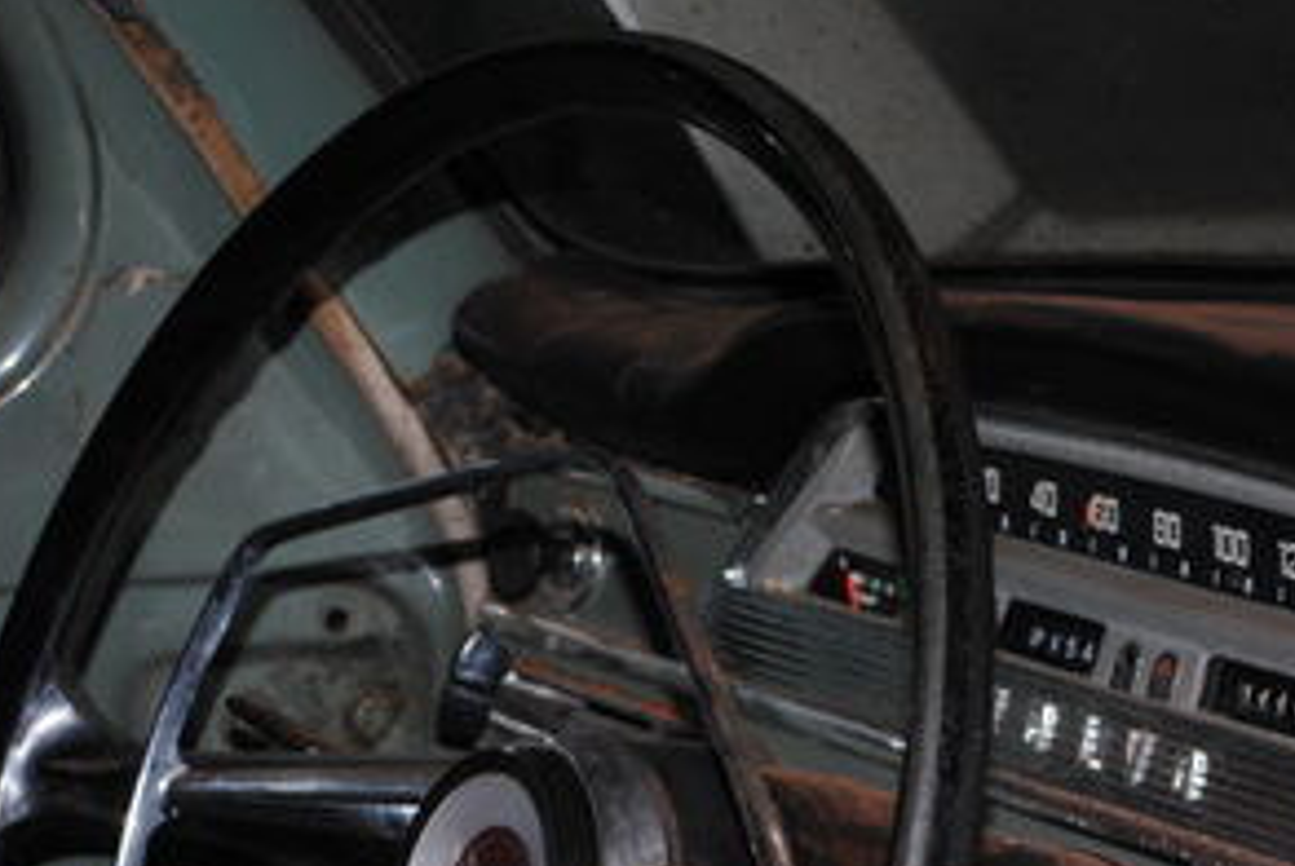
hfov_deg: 15.6
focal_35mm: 131
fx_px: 4717
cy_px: 923
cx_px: 782
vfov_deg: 10.4
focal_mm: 40
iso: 200
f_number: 5.3
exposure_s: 1/60
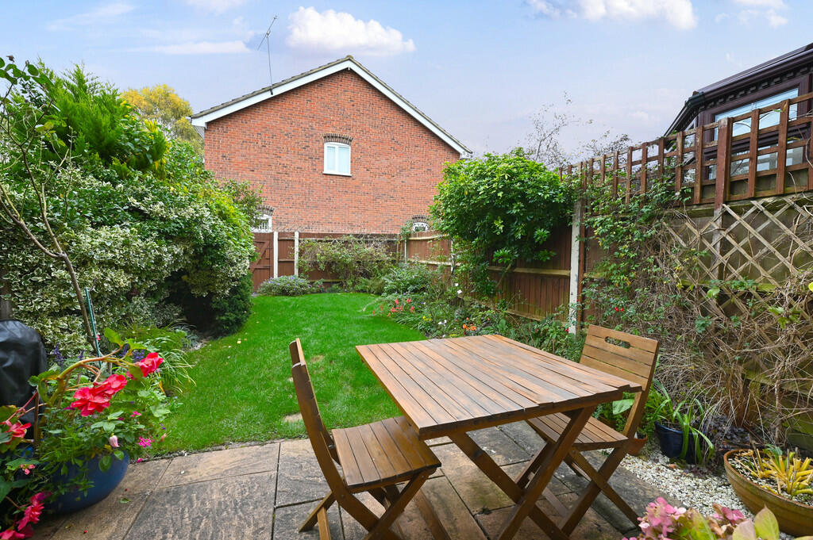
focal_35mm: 14
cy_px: 270
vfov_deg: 81.1
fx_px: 316
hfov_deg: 104.3
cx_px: 406
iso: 400
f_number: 7.1
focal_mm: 14
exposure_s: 1/30
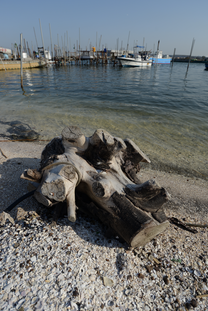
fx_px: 165
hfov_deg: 64.6
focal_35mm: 19
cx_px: 108
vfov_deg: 86.9
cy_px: 152
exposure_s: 1/1000
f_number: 5.6
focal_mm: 18
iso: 100
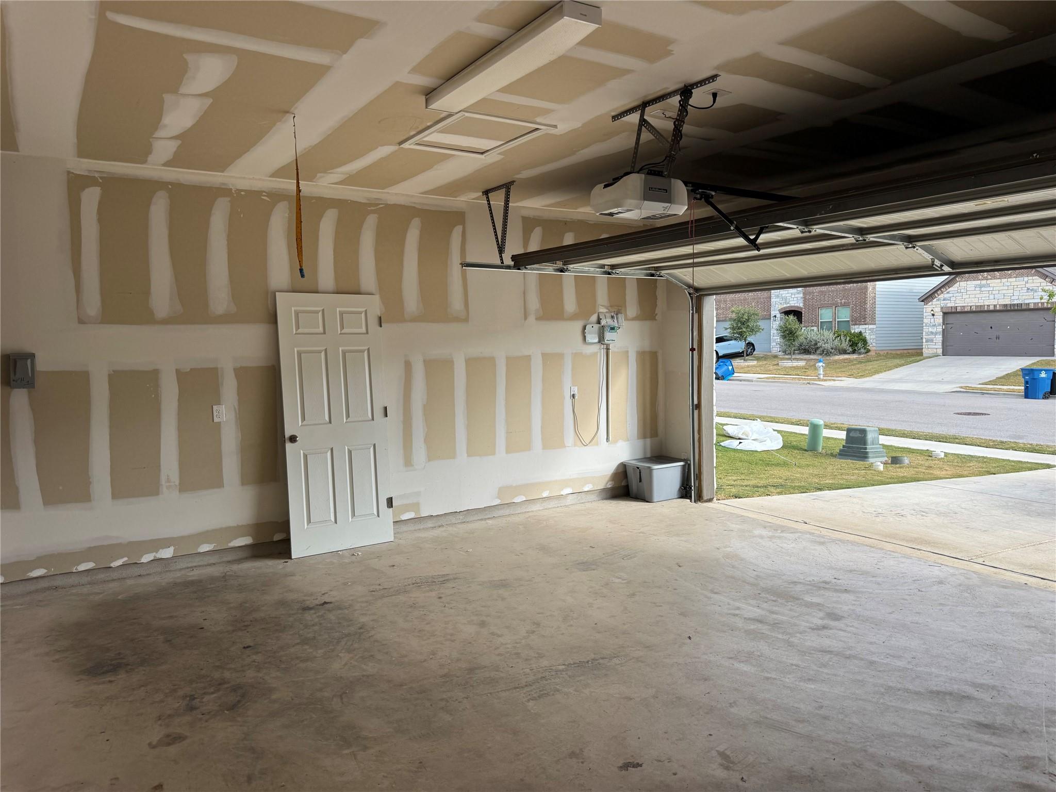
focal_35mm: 24
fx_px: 732
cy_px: 396
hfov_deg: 71.6
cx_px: 528
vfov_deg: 56.8
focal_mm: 6.76
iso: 80
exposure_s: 1/832
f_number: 1.78
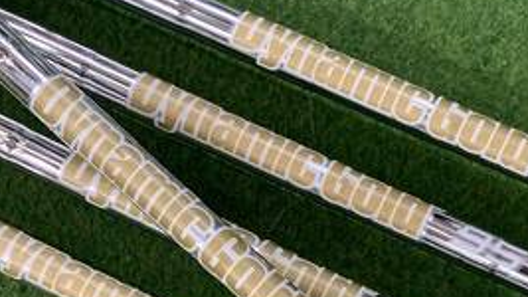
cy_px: 289
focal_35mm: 68
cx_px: 251
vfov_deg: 17.4
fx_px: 952
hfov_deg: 31.0
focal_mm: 4.25
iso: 200
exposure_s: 1/60
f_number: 1.8
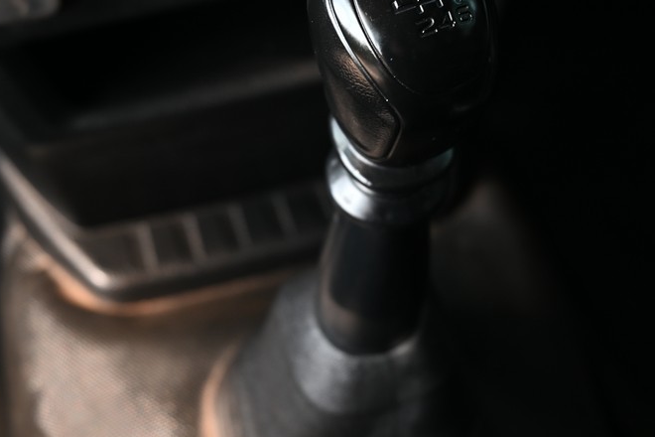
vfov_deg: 22.6
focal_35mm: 60
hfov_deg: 33.2
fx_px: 1092
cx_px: 420
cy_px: 158
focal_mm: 36
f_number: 5.6
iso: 280
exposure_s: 1/60
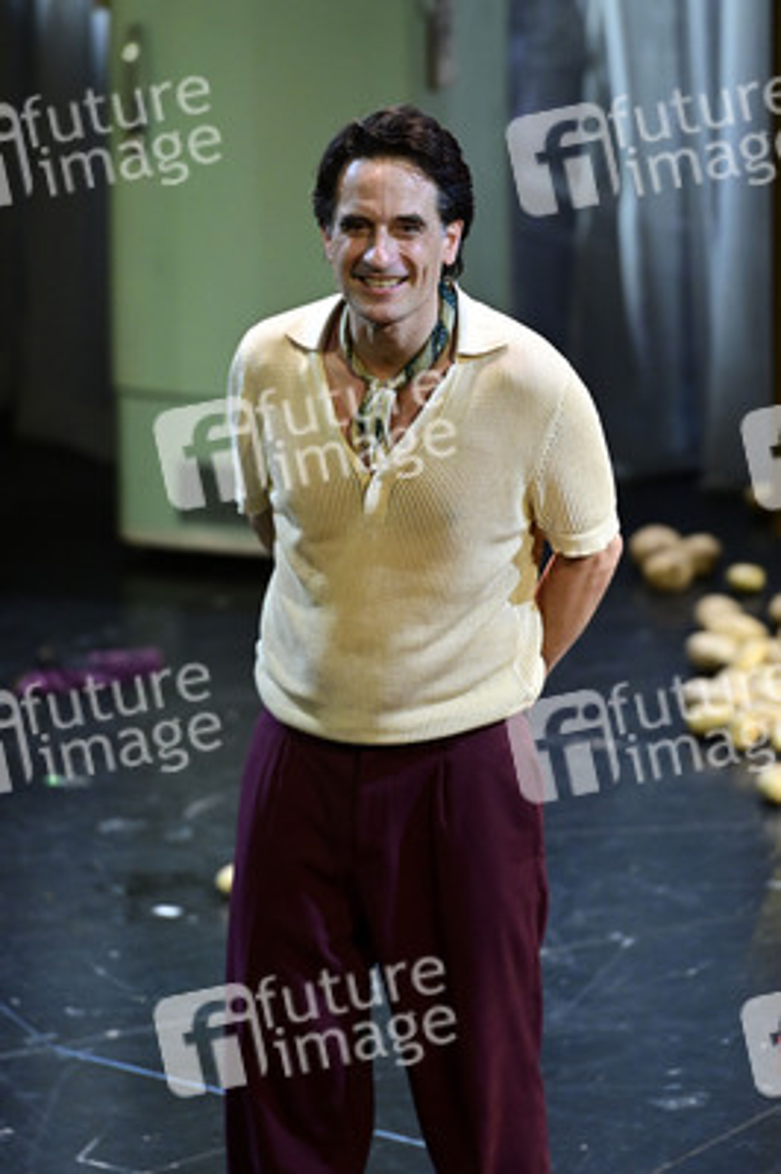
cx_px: 390
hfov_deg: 6.9
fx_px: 6519
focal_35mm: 200
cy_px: 587
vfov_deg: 10.3
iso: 3200
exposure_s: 1/320
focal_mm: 200
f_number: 3.2
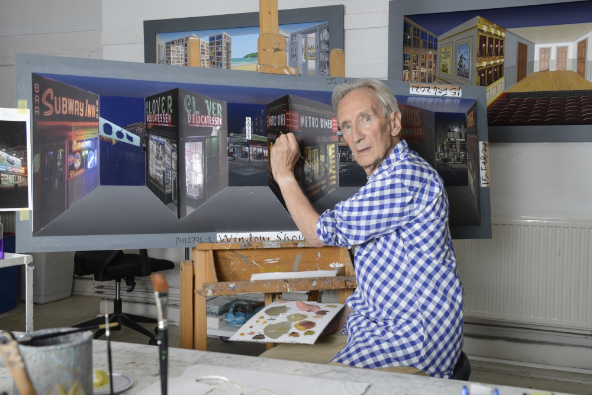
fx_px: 658
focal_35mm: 40
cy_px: 198
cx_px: 296
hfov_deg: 48.5
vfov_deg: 33.4
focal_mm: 40
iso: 100
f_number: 7.1
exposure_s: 1/60
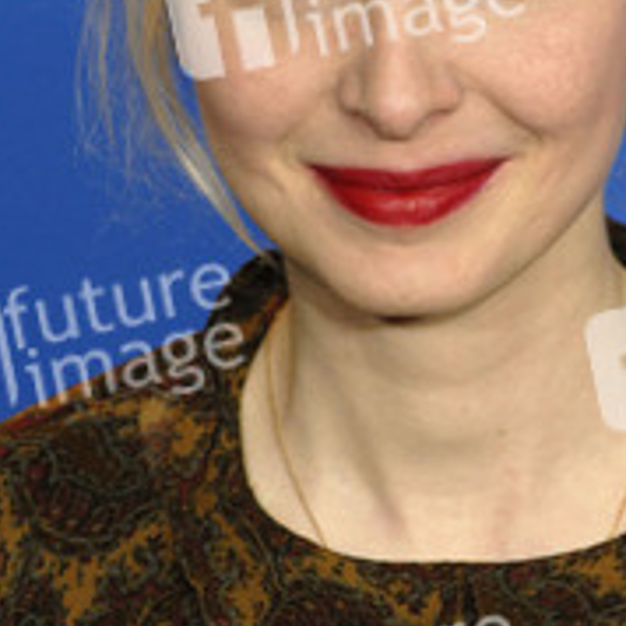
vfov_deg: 3.9
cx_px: 450
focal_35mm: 444
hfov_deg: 3.9
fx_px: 9083
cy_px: 172
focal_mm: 155
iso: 800
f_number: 5.6
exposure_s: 1/100
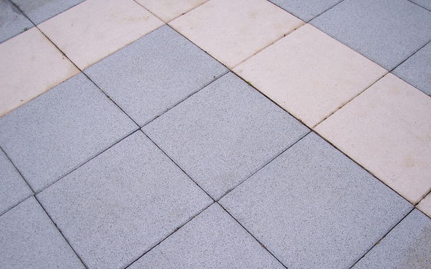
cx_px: 213
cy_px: 156
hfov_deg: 47.2
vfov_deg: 30.5
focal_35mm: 42
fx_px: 493
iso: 100
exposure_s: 1/350
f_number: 3.4
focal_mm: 8
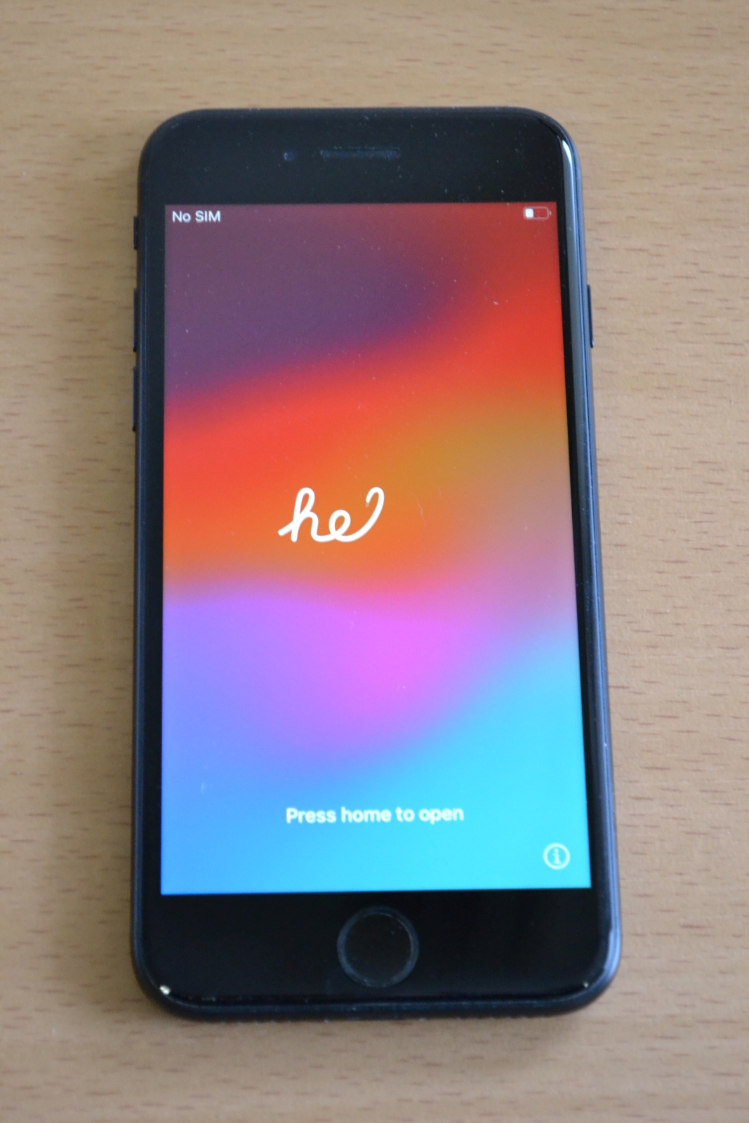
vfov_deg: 24.6
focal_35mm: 82
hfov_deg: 16.6
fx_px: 2574
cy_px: 562
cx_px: 374
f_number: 5.6
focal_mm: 55
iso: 3200
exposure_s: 1/50
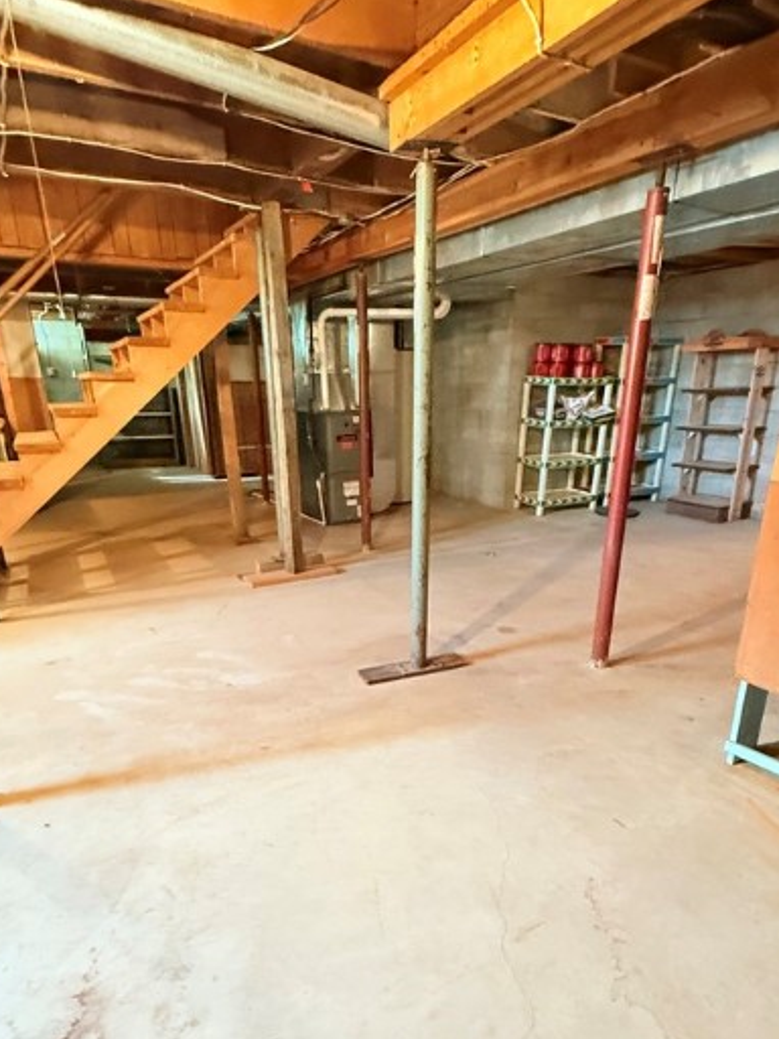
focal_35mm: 21
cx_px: 392
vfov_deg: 77.8
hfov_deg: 63.4
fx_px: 630
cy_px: 637
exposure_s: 1/60
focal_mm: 2.22
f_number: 2.2
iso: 800
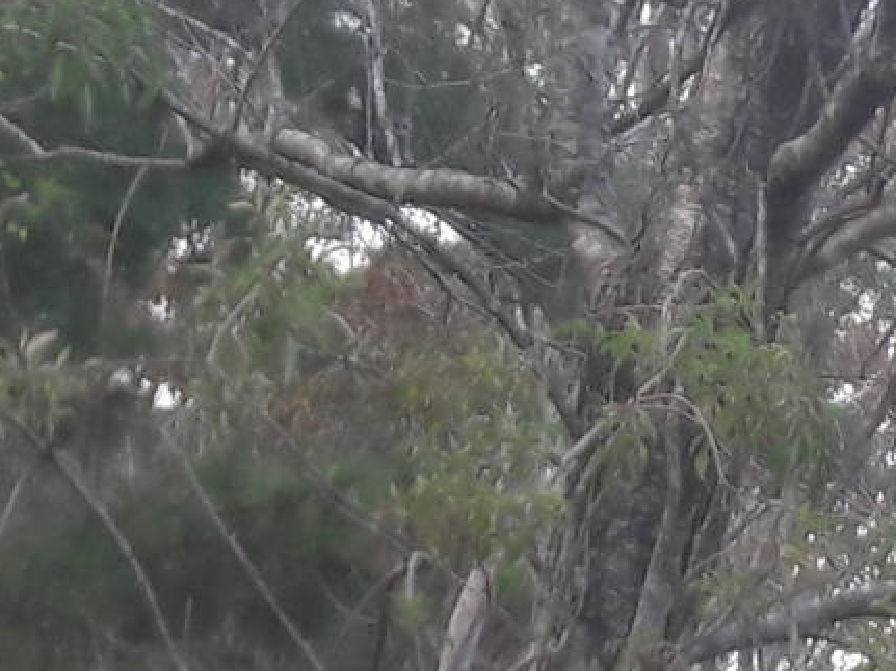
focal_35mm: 195
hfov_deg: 9.5
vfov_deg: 7.2
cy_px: 1593
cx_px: 1807
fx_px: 5046
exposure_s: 1/252
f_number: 1.9
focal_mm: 3.7
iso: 40
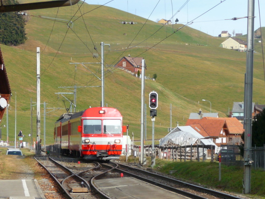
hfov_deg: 9.9
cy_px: 132
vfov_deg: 7.5
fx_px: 1523
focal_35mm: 199
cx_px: 131
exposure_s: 1/320
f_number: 4.7
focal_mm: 21.8
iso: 100
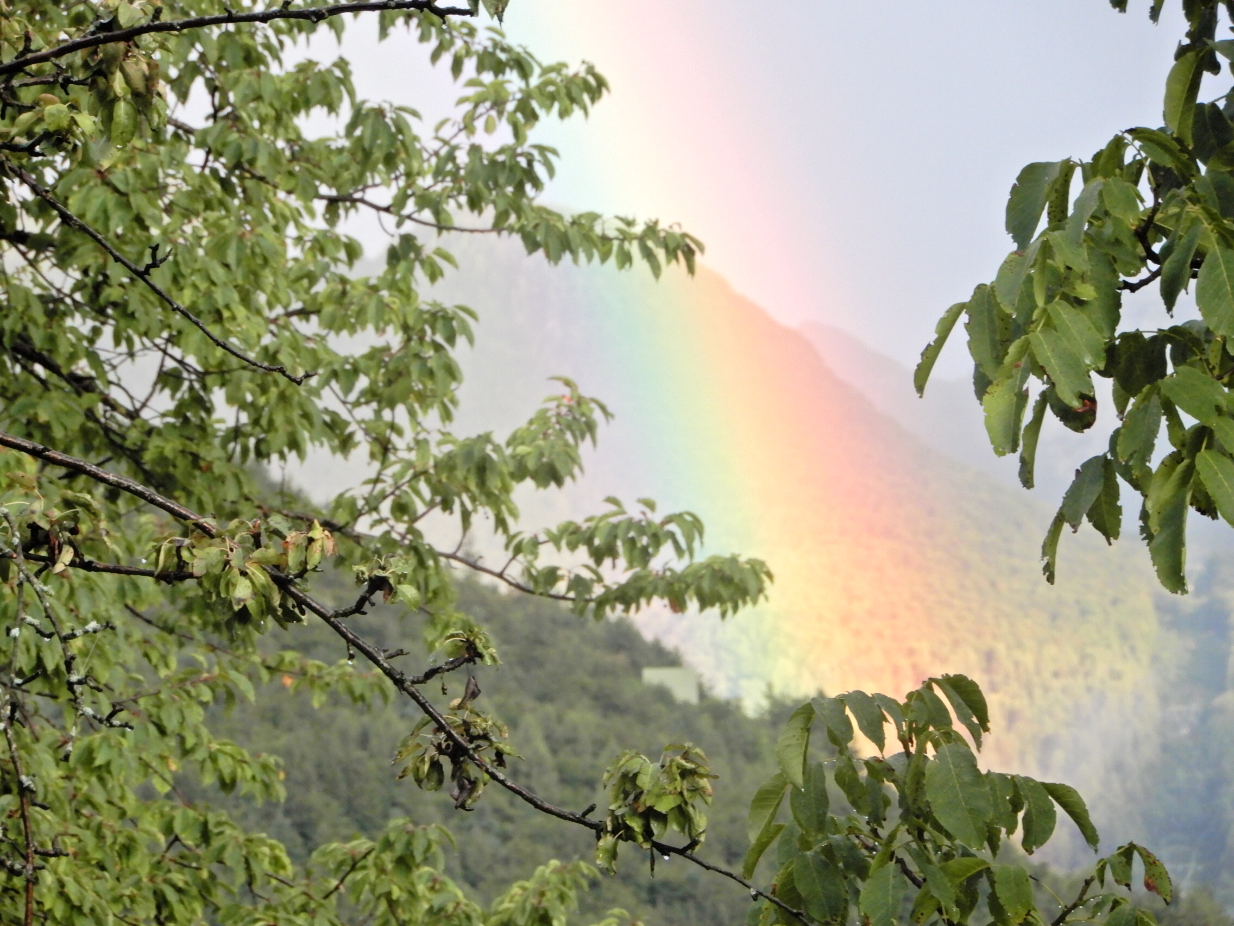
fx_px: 9803
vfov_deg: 5.4
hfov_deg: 7.2
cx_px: 617
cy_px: 463
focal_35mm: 275
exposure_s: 1/60
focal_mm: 49.1
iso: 400
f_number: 6.3
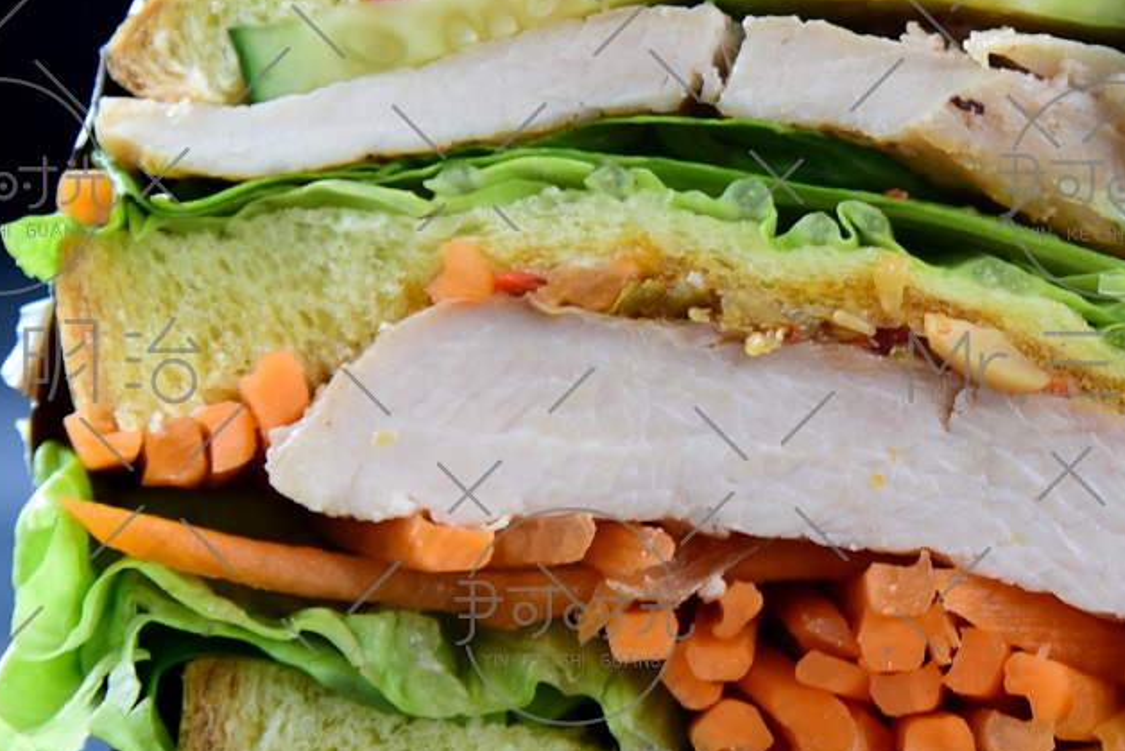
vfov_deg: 4.6
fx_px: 9408
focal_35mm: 301
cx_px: 1275
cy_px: 203
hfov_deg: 6.8
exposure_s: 1/80
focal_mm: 105
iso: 640
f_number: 5.6
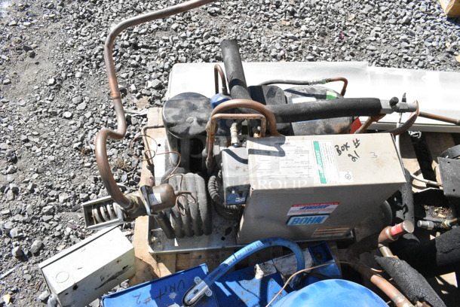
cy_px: 154
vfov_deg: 48.0
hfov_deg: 67.3
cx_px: 230
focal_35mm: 27
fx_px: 345
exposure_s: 1/1600
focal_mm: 18
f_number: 20
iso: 6400
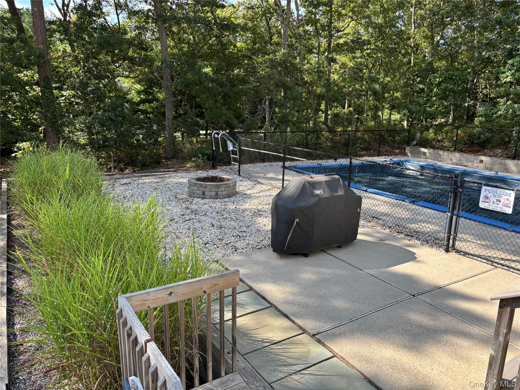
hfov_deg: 67.3
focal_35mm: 26
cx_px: 260
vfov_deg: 53.1
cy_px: 195
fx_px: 391
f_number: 1.6
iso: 50
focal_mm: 5.96
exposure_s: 1/747
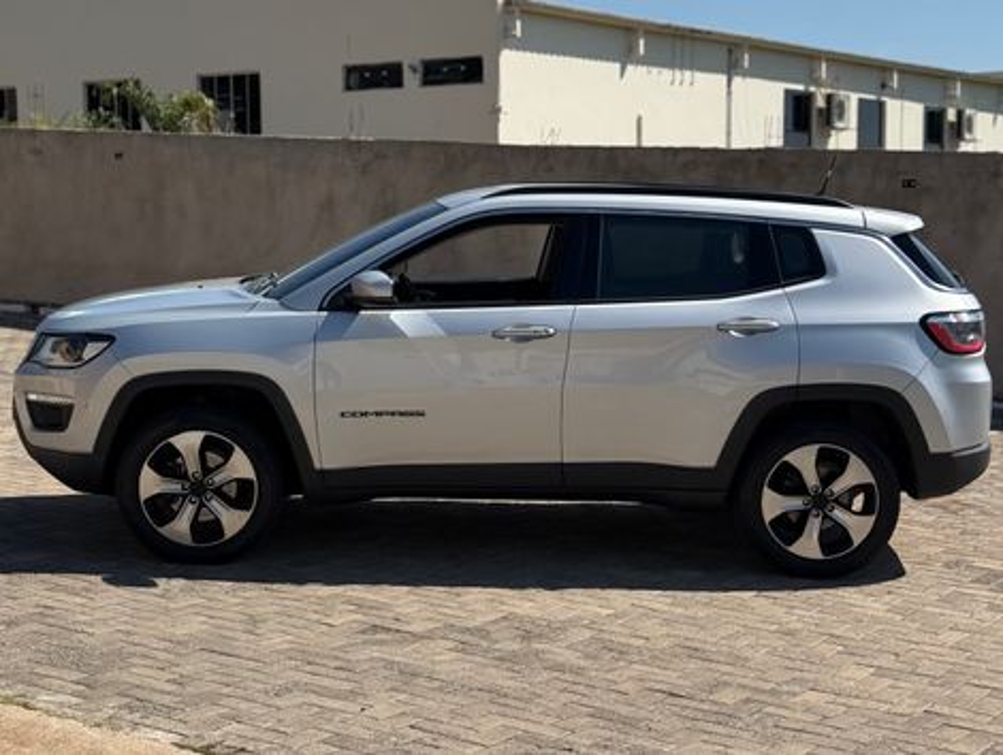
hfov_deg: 39.6
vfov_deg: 30.3
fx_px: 1393
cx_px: 502
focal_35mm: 48
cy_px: 378
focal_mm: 6.76
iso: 100
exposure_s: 1/8772
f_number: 1.78
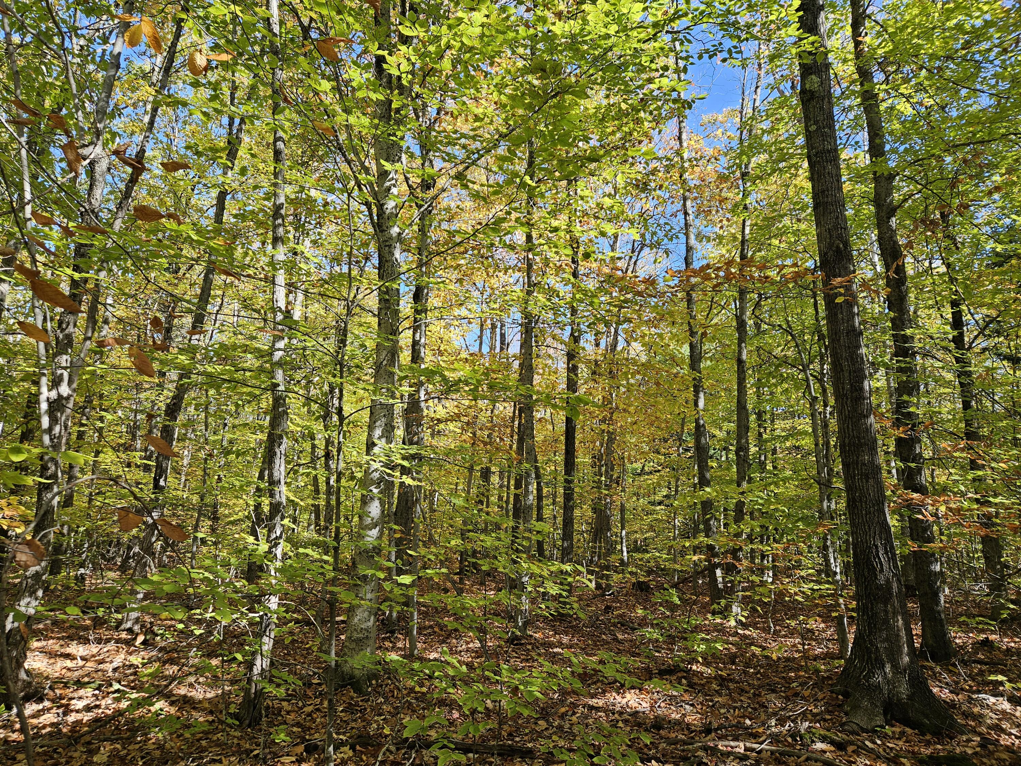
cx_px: 510
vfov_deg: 58.9
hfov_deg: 73.9
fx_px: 678
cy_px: 383
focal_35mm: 23
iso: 25
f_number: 1.8
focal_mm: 5.4
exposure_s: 1/241
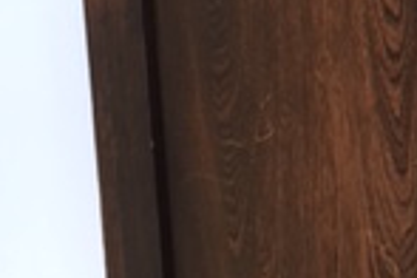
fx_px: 1517
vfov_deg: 10.4
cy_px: 68
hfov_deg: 14.8
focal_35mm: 131
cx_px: 587
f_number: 2.2
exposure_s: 1/100
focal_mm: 4.15
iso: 40
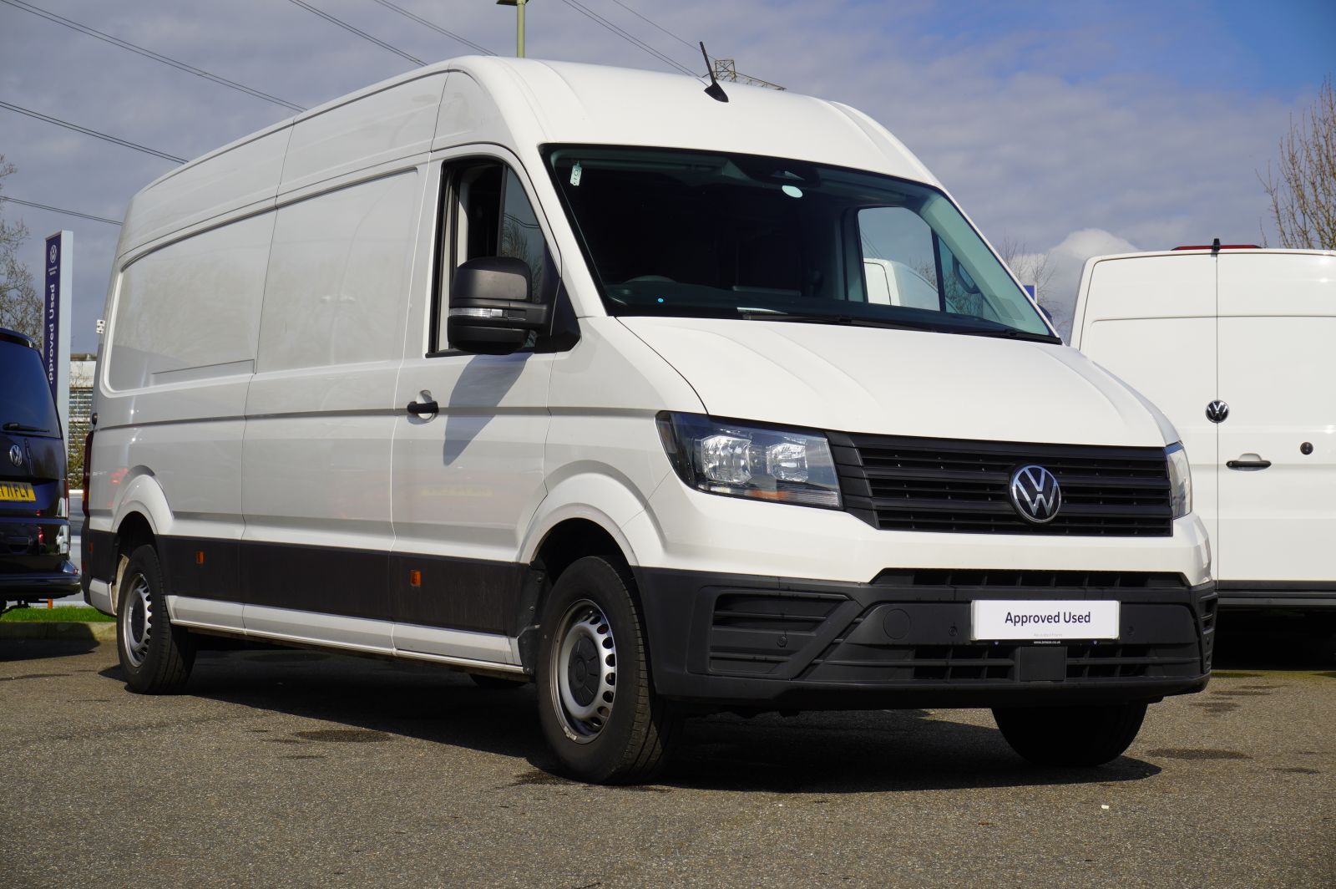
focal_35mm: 63
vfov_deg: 21.5
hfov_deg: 31.9
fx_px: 2336
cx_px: 668
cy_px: 444
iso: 100
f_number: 9.5
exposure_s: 1/125
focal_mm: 42
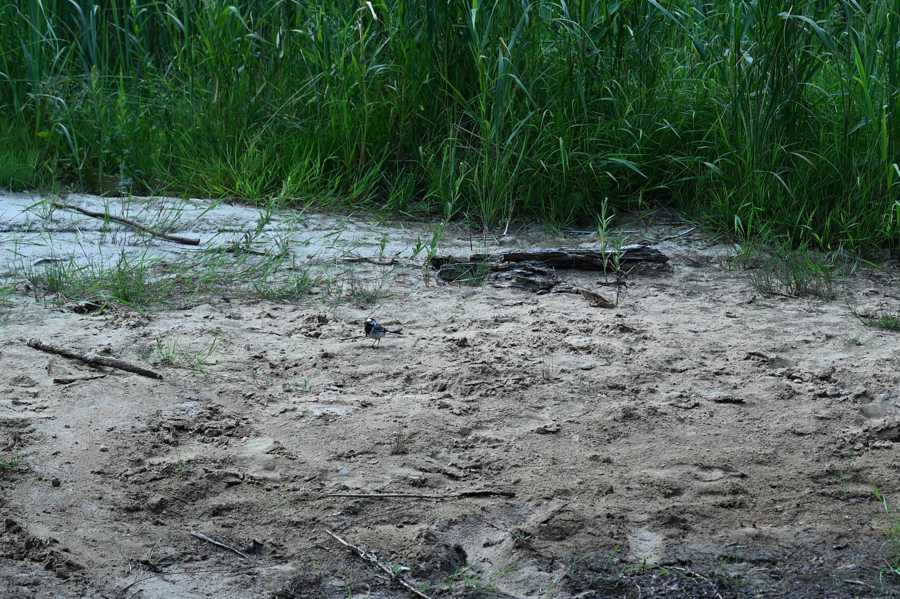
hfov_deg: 9.0
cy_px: 321
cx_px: 440
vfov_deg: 6.0
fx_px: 5696
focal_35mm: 228
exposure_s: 1/160
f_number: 4
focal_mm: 120
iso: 100
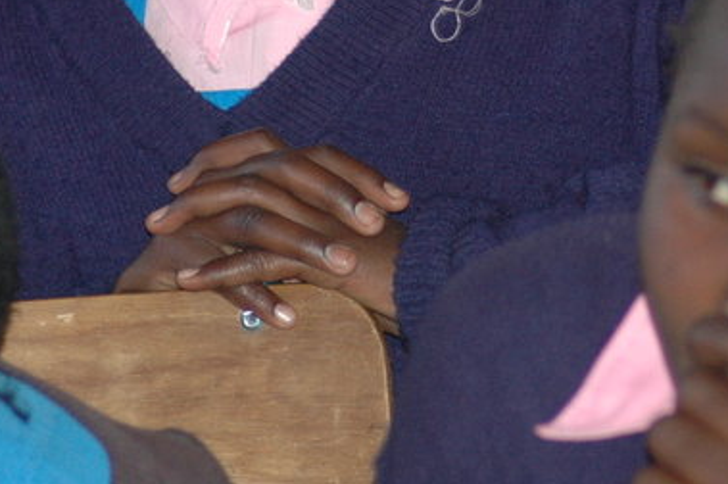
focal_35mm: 547
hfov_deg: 3.8
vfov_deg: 2.5
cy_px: -107
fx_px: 11059
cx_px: 478
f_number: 4.5
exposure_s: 1/60
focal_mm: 135
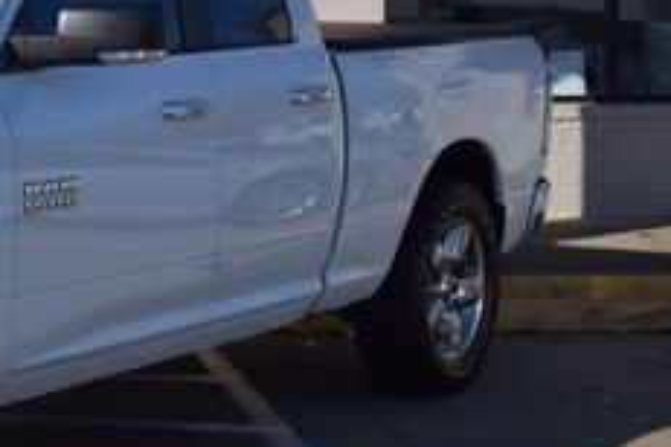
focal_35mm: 108
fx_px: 2013
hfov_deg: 18.0
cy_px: 81
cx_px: -139
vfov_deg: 12.6
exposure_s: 1/2500
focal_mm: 26
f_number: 4
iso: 200
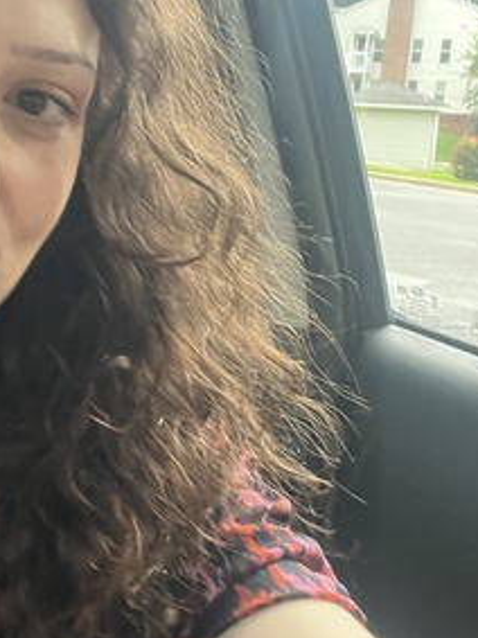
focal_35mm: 53
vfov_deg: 36.2
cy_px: 327
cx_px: 87
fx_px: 977
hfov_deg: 26.9
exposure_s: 1/40
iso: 400
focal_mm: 2.71
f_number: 2.2
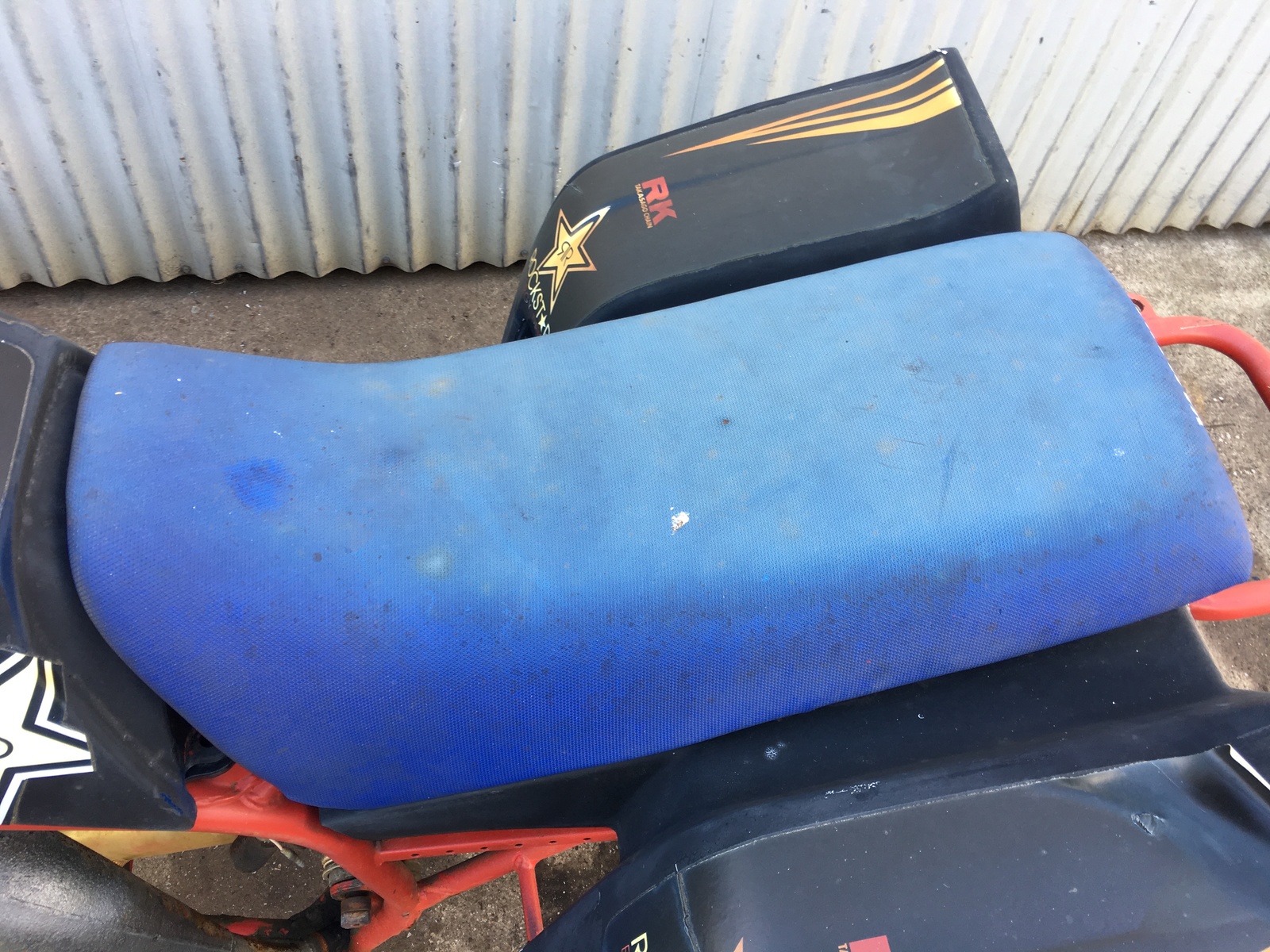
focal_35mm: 29
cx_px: 635
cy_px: 476
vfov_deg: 48.2
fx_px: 1064
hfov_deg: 61.7
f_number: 2.2
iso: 25
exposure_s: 1/50
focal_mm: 4.15
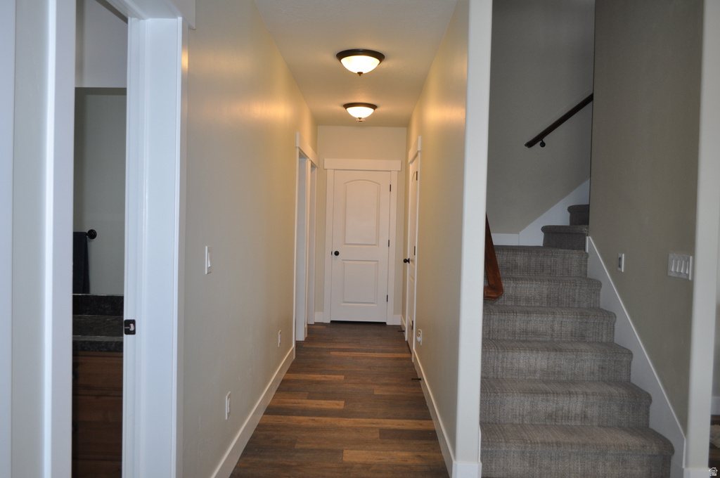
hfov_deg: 67.4
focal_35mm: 27
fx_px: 539
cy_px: 239
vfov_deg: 47.8
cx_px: 360
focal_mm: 18
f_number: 3.5
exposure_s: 1/125
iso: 400
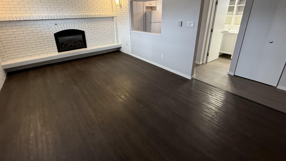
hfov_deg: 95.8
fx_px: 129
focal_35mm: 17
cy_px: 60
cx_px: 136
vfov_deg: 63.0
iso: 400
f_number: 2.2
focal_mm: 2.22
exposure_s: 1/60
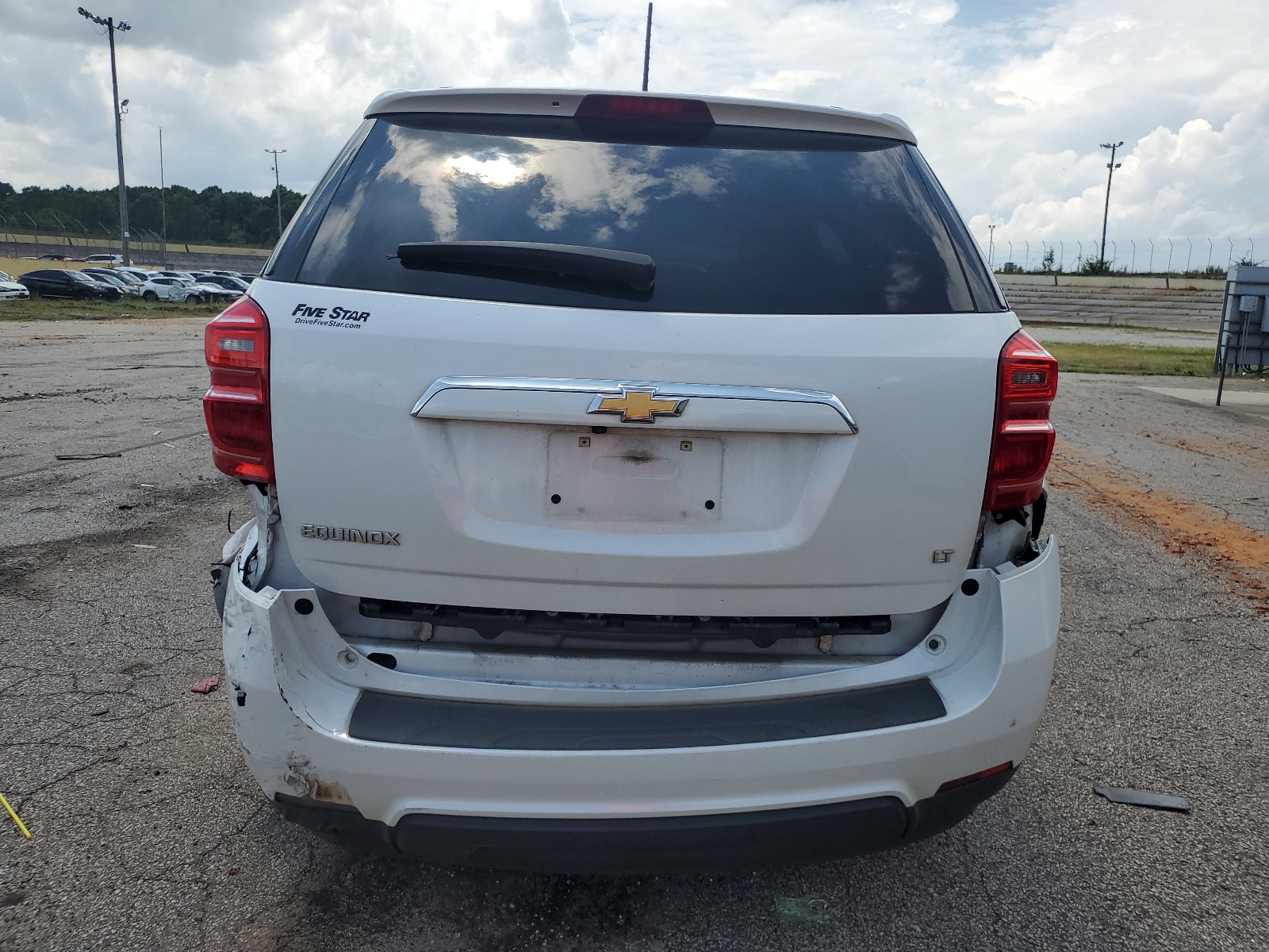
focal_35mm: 26
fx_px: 953
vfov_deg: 53.1
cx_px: 634
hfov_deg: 67.3
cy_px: 476
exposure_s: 1/5000
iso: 50
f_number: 1.5
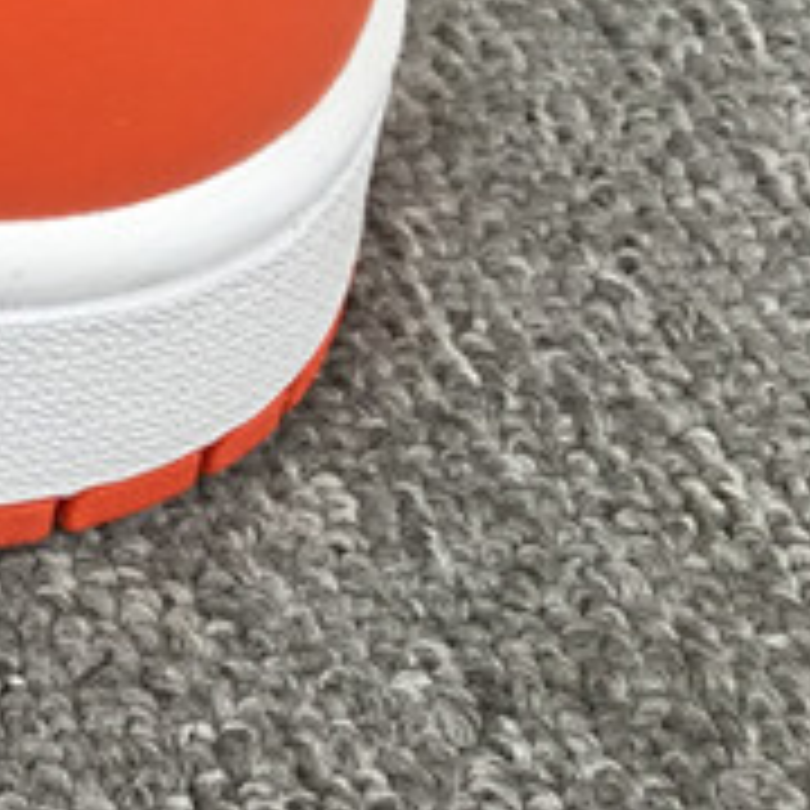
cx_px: -644
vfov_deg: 12.1
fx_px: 3627
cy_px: -439
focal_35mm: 137
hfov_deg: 11.8
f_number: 2.4
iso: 25
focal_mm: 3.3
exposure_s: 1/50
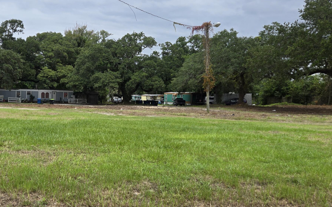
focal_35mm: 41
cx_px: 115
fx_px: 371
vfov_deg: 31.2
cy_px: 104
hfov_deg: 47.5
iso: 25
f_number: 1.8
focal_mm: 5.4
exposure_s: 1/1899
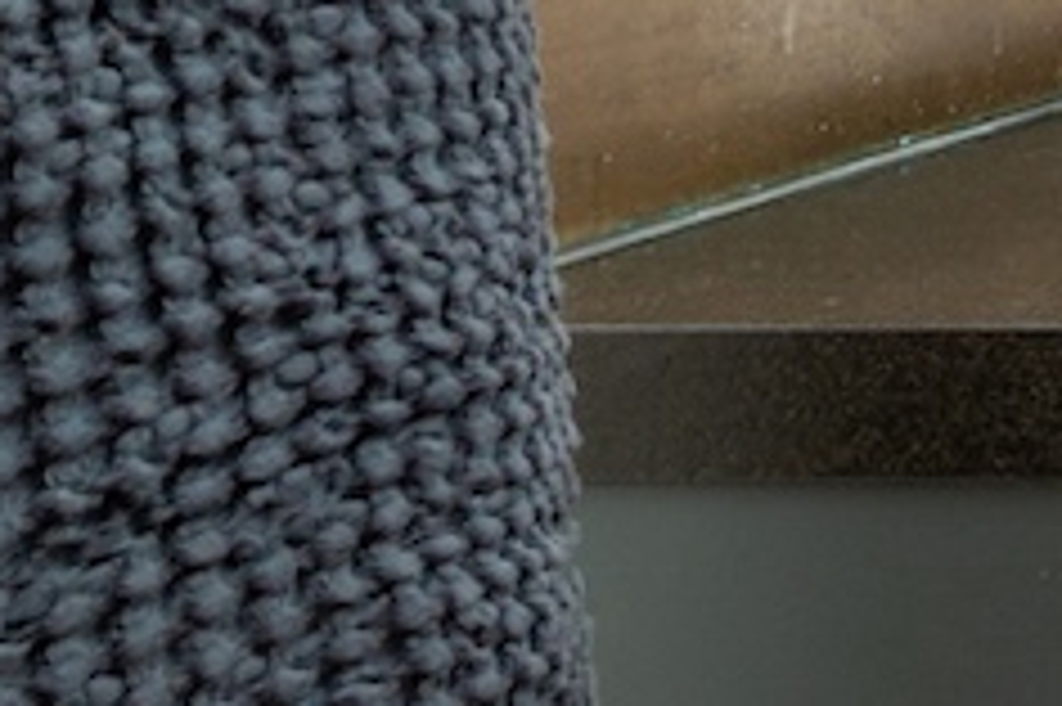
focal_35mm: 122
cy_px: -621
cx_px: 3132
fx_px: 3596
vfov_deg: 10.5
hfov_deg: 11.1
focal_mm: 16
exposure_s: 1/3
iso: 250
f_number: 11
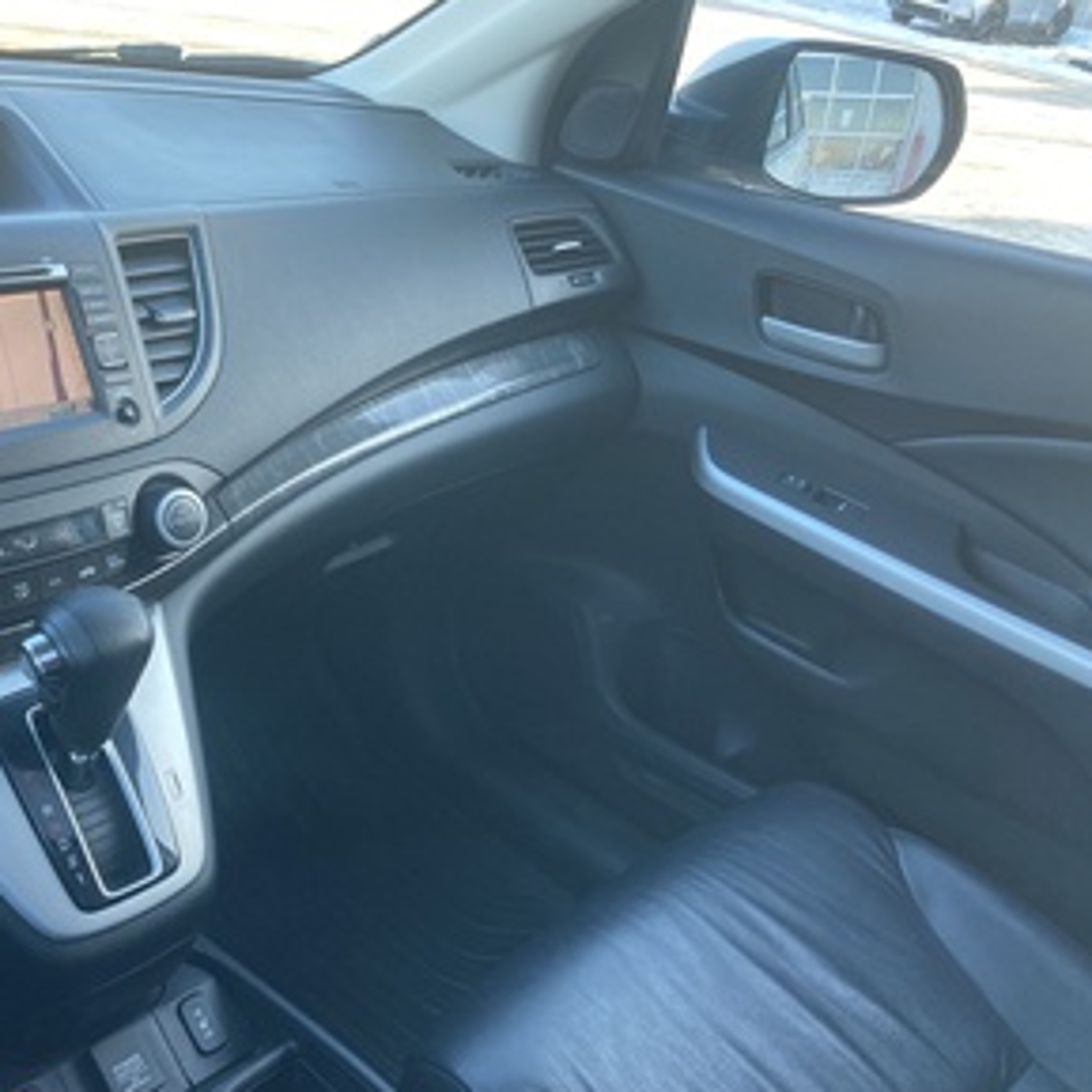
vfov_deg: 46.0
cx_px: 310
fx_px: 1285
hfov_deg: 44.9
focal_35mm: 36
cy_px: 557
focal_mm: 3.99
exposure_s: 1/75
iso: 50
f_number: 1.8
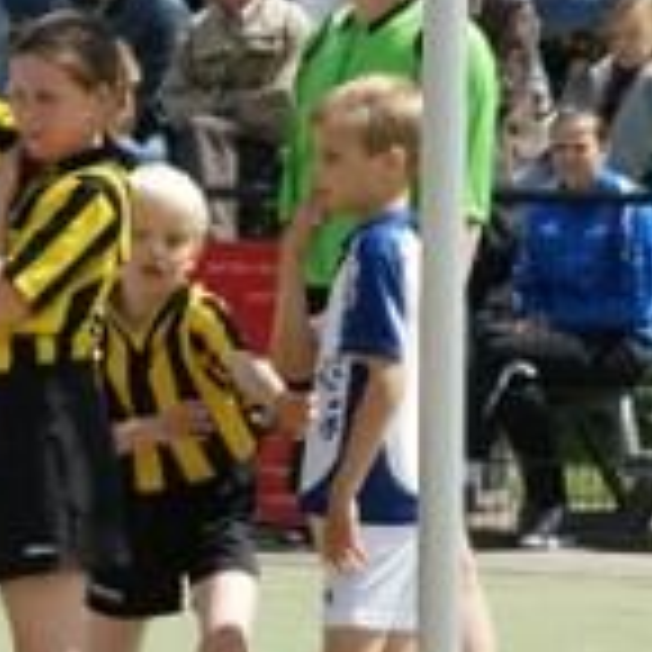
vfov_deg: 2.5
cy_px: 364
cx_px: -229
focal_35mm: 693
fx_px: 14768
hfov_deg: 2.5
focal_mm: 100
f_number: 9
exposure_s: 1/400
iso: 200
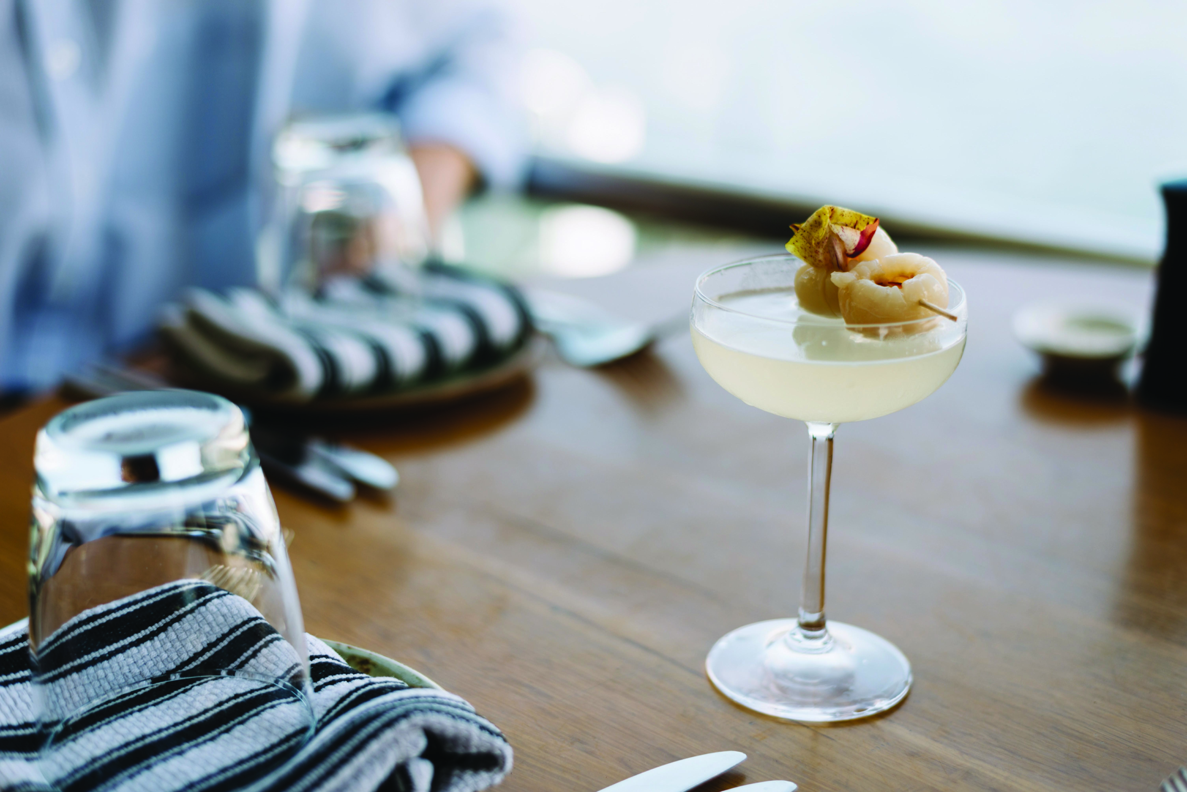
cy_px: 396
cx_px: 594
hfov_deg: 39.6
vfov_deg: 27.0
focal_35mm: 50
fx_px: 1649
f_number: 2.2
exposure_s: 1/1000
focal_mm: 50
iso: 100
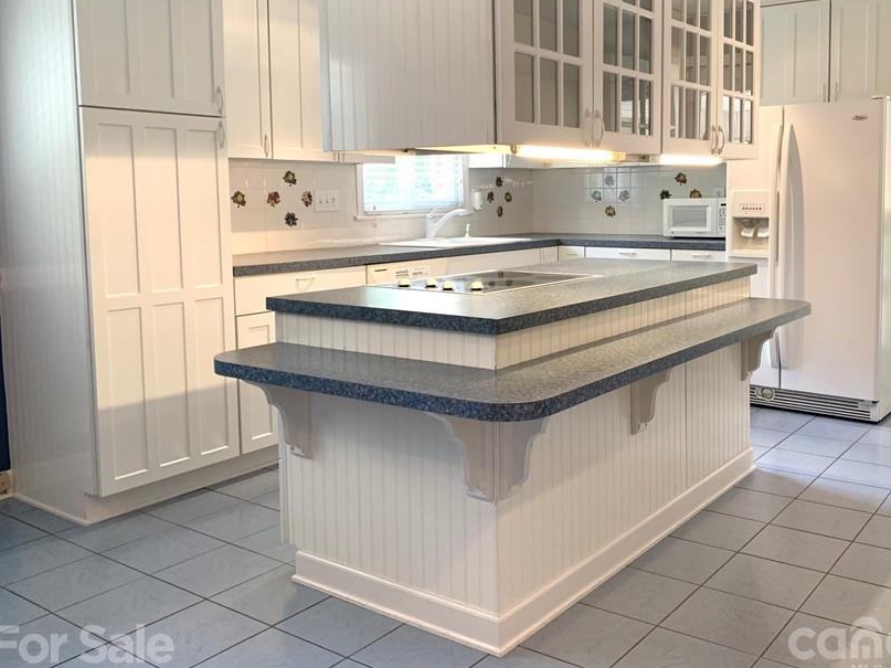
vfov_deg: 42.8
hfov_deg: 54.8
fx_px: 849
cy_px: 274
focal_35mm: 33
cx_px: 551
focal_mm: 4.25
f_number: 1.8
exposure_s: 1/60
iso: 80
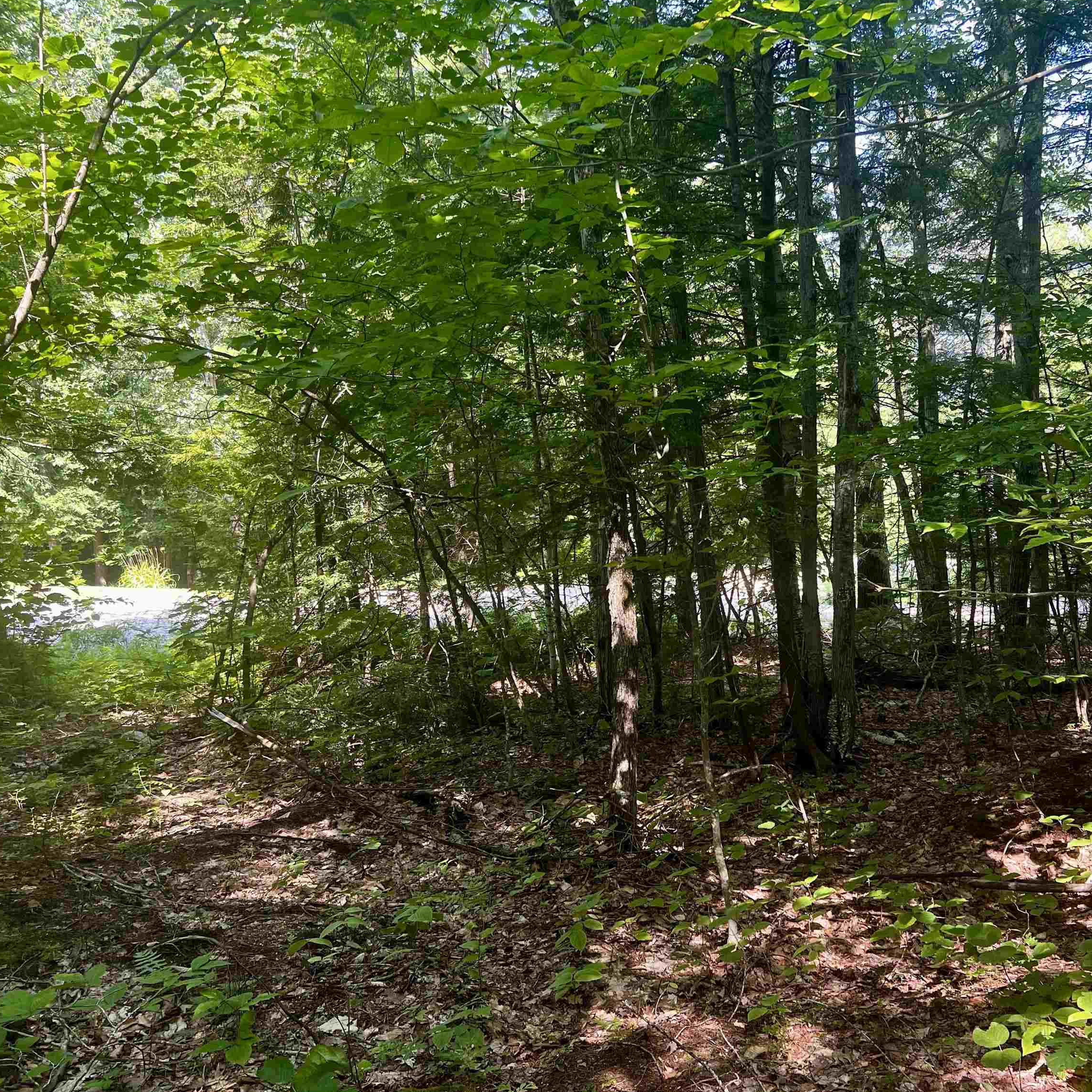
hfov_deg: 51.7
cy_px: 546
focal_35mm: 31
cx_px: 716
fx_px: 1106
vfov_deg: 52.5
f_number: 1.5
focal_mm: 5.7
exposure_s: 1/121
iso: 50
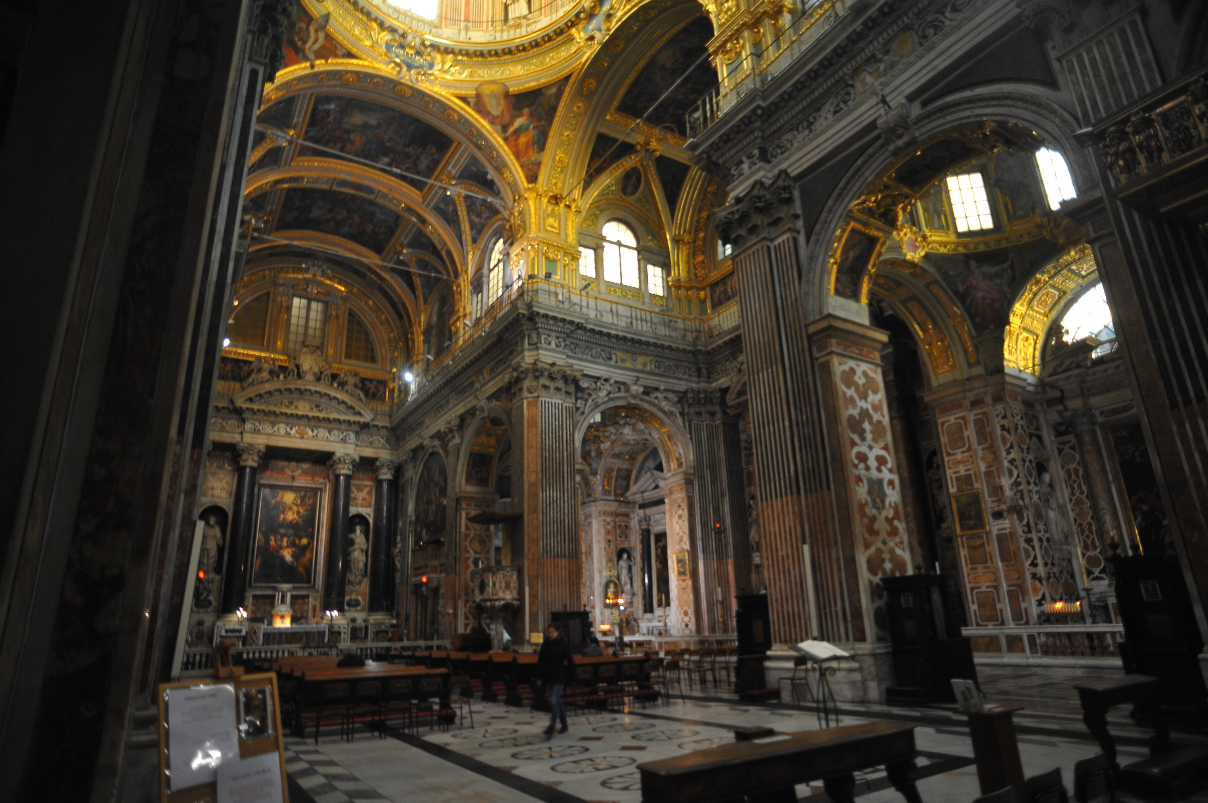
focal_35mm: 20
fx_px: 671
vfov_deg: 61.8
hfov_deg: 84.0
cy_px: 402
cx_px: 604
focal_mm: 20
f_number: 3.5
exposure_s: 1/15
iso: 1600
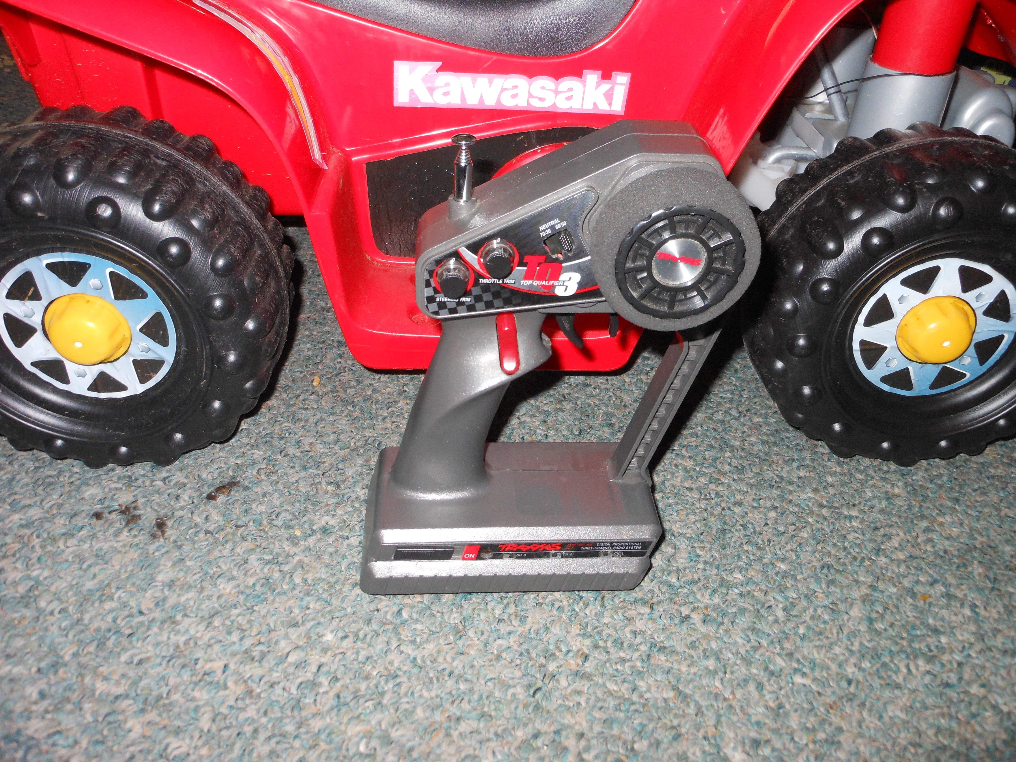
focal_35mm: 28
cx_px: 508
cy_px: 381
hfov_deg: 63.4
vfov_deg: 49.7
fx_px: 822
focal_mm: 5
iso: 200
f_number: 3.7
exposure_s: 1/25
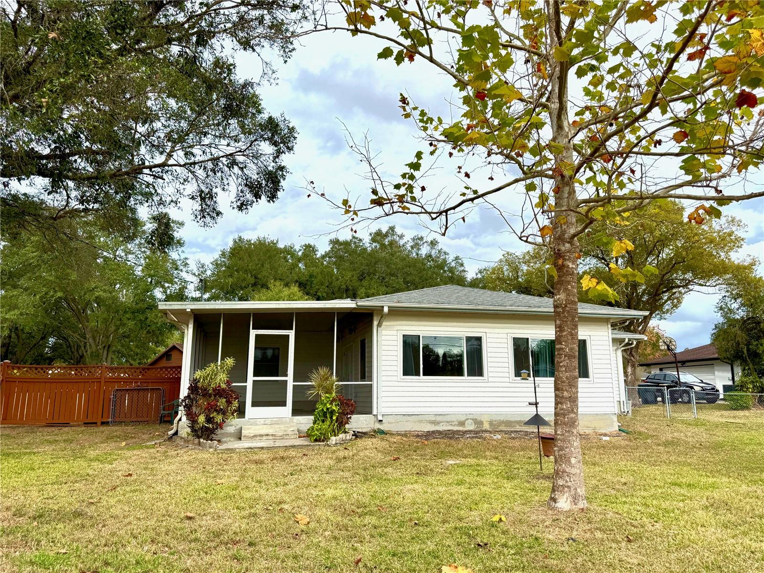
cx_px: 382
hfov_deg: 71.6
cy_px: 286
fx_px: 530
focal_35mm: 24
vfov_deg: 56.8
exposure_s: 1/3413
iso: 80
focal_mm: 6.76
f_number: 1.78
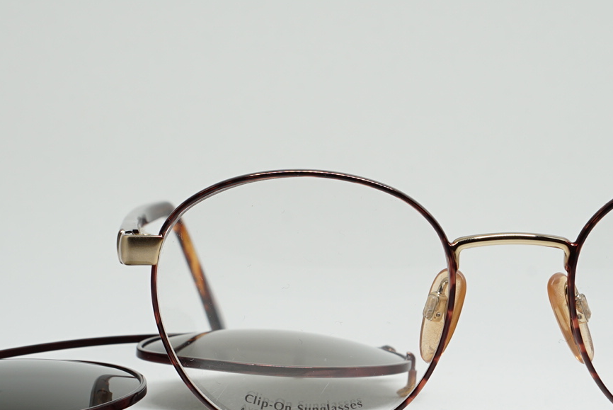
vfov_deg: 9.8
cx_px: 365
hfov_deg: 14.6
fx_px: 2386
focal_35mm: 140
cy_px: 261
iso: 100
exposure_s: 1/2
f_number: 11
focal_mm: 50
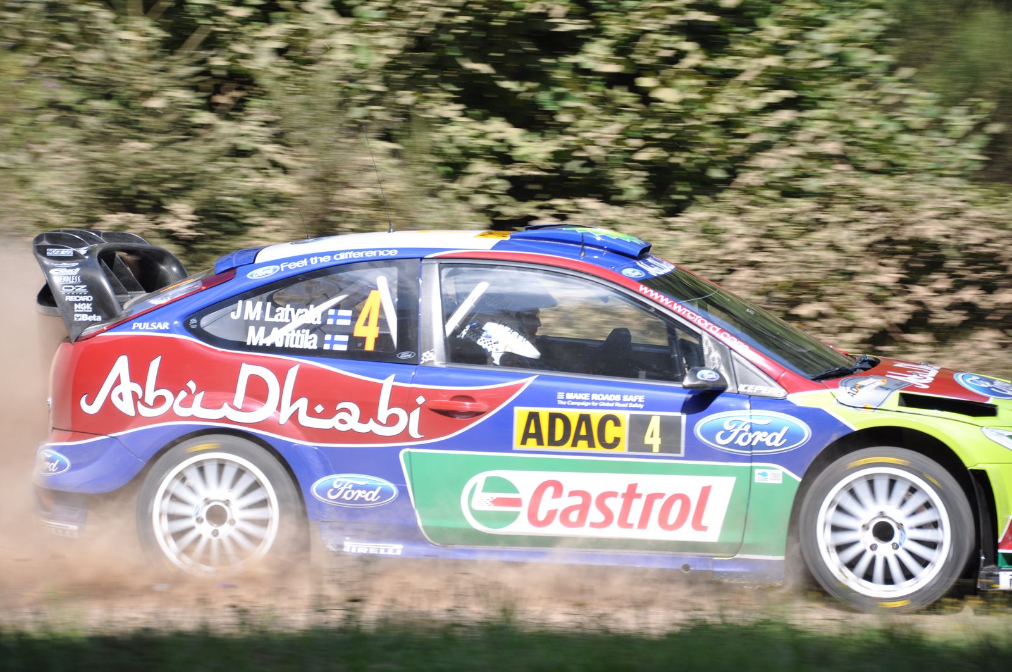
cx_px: 506
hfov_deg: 13.1
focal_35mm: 158
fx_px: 4421
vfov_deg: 8.7
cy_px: 336
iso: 220
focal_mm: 105
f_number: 5.6
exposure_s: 1/500
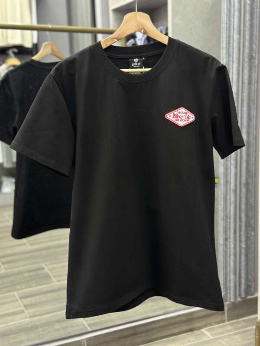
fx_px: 481
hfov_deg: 30.3
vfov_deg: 39.7
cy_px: 173
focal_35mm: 48
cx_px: 130
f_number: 1.78
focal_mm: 6.86
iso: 400
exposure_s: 1/40
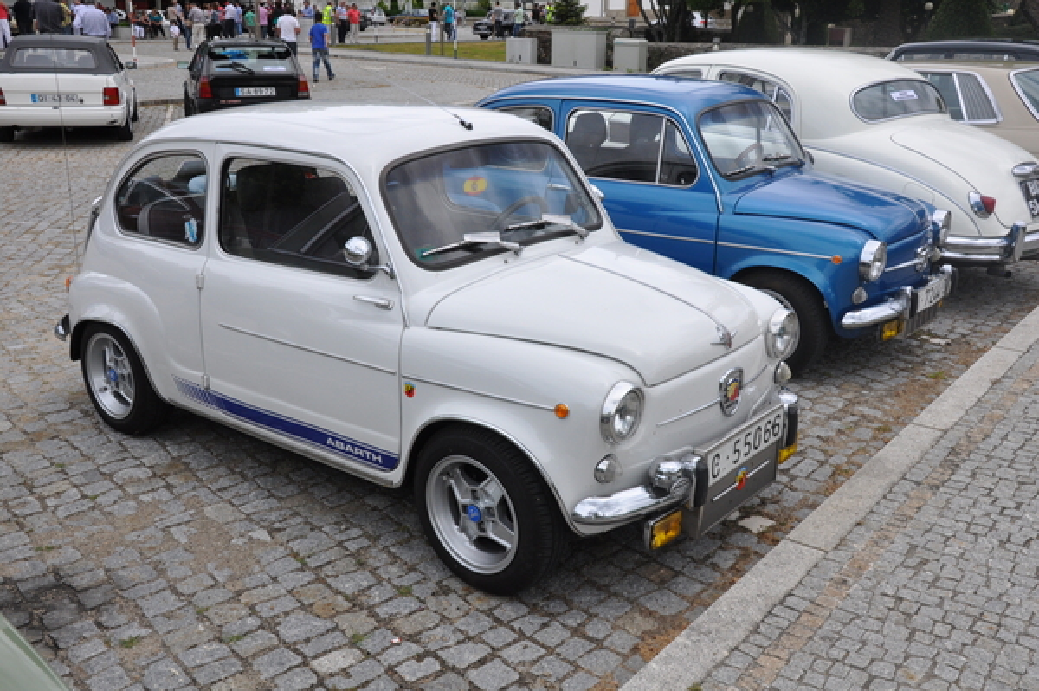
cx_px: 520
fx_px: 1038
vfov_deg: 36.8
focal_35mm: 36
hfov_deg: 53.2
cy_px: 346
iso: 640
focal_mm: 24
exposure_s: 1/640
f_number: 13
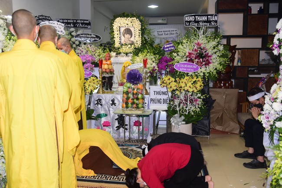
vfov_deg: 42.4
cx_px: 141
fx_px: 243
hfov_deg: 60.3
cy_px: 94
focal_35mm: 31
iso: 500
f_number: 4
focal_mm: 31
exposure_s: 1/60
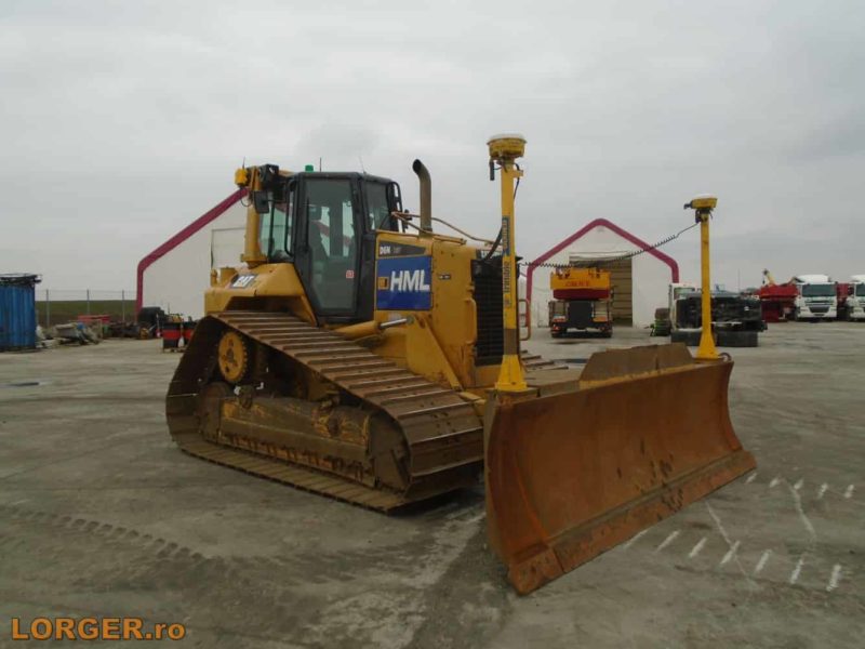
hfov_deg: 67.3
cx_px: 432
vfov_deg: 53.1
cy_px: 324
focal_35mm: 26
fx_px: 650
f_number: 3.2
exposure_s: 1/320
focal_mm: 4.6
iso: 100
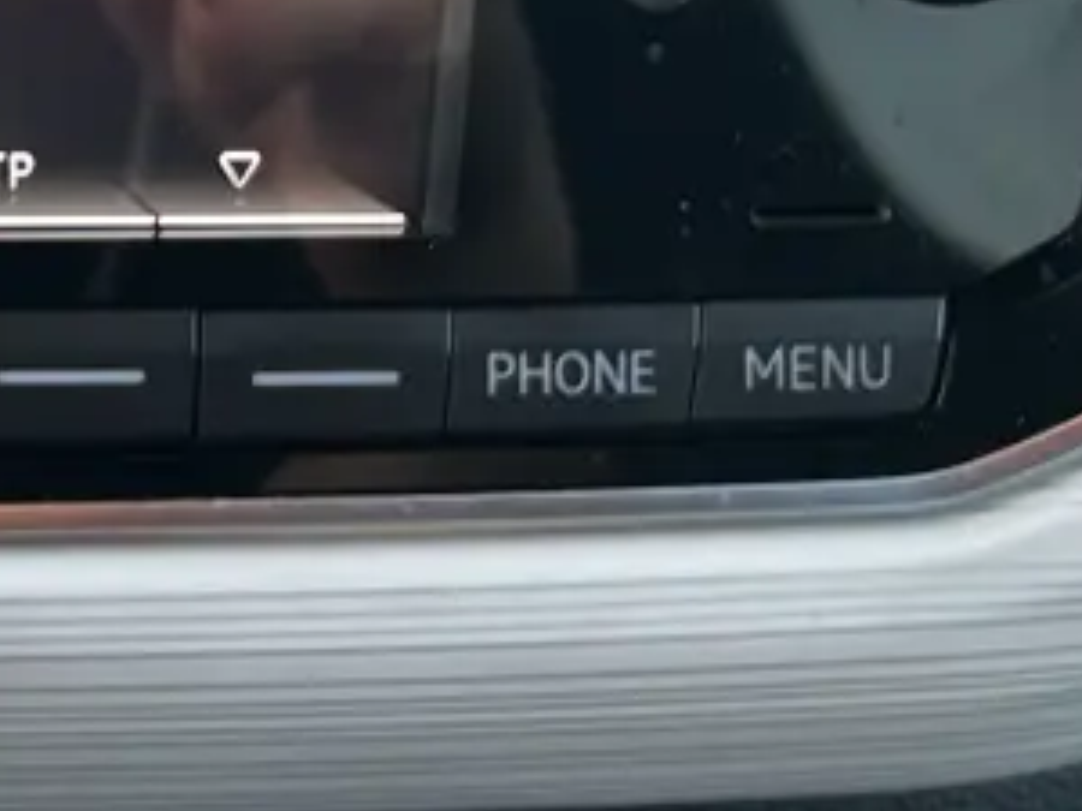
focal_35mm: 125
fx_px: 3907
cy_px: -458
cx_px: -483
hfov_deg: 14.8
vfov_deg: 11.3
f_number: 1.5
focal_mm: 5.7
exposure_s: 1/60
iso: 80
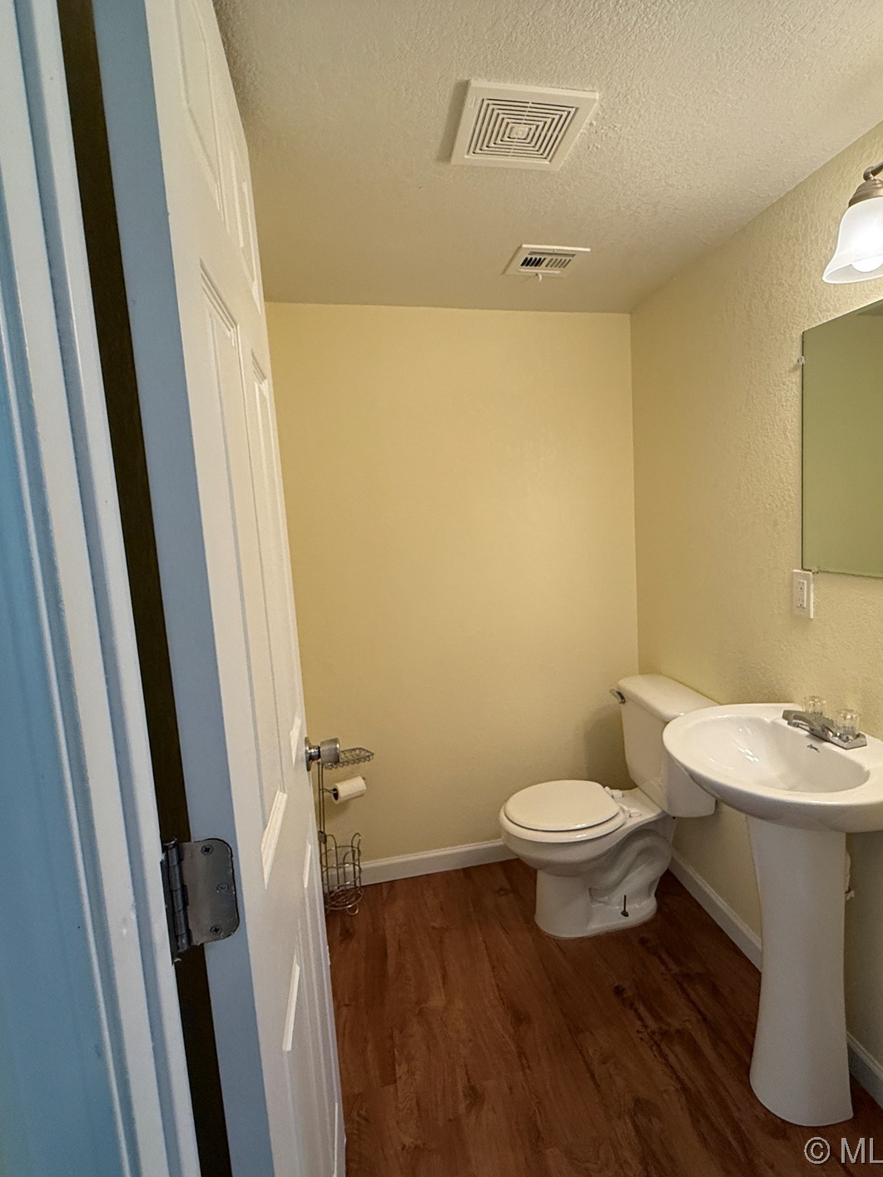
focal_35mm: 19
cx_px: 517
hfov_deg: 68.2
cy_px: 587
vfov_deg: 84.7
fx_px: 646
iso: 320
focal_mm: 2.22
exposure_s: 1/120
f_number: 2.2
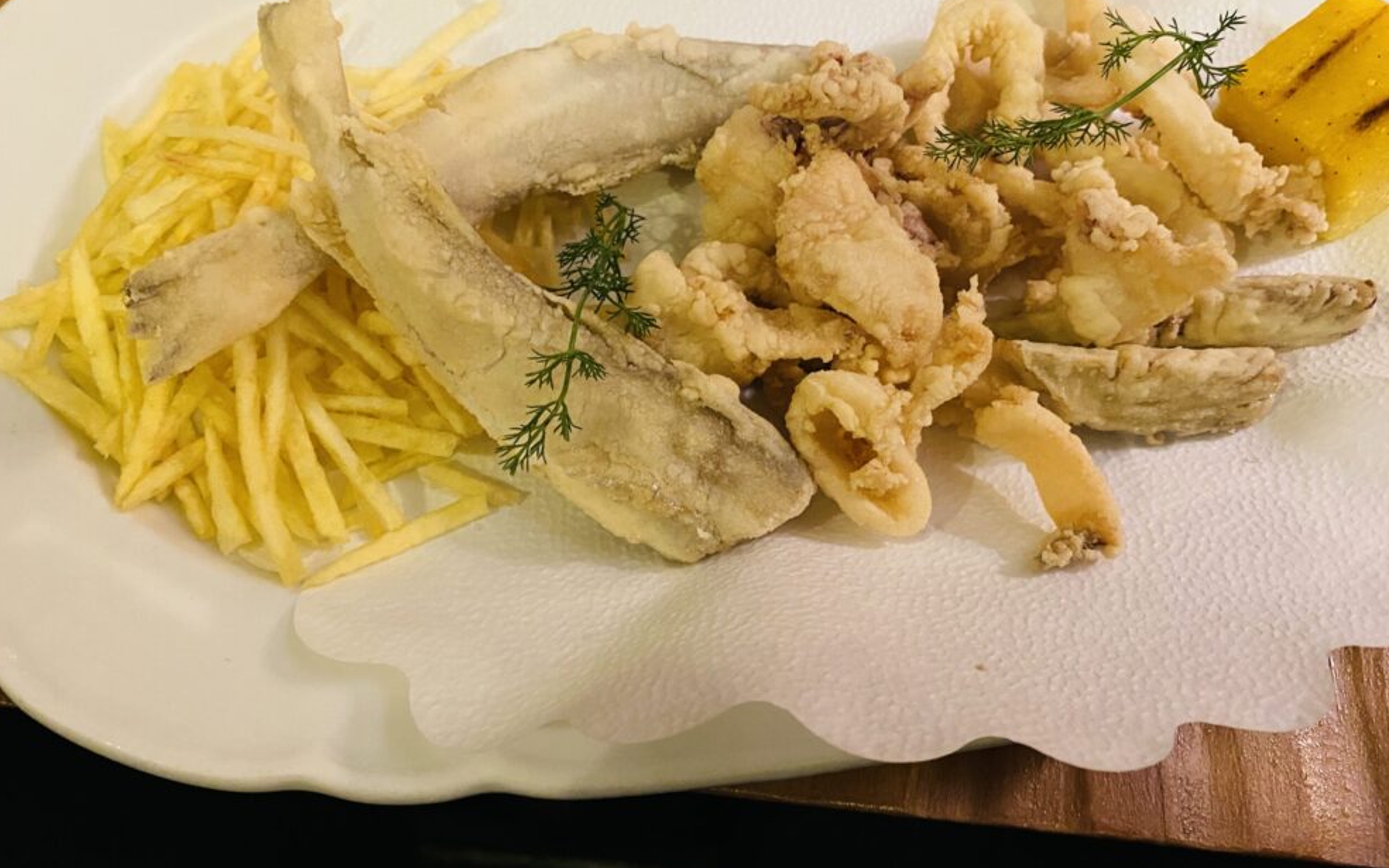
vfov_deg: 44.5
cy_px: 395
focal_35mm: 28
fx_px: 1060
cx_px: 690
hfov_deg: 66.5
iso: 500
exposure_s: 1/33
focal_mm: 4.25
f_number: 1.8
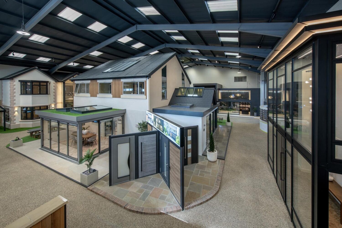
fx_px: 133
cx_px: 171
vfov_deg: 81.2
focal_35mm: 14
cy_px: 114
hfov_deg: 104.3
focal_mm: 14
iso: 100
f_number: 5.6
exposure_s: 1/10
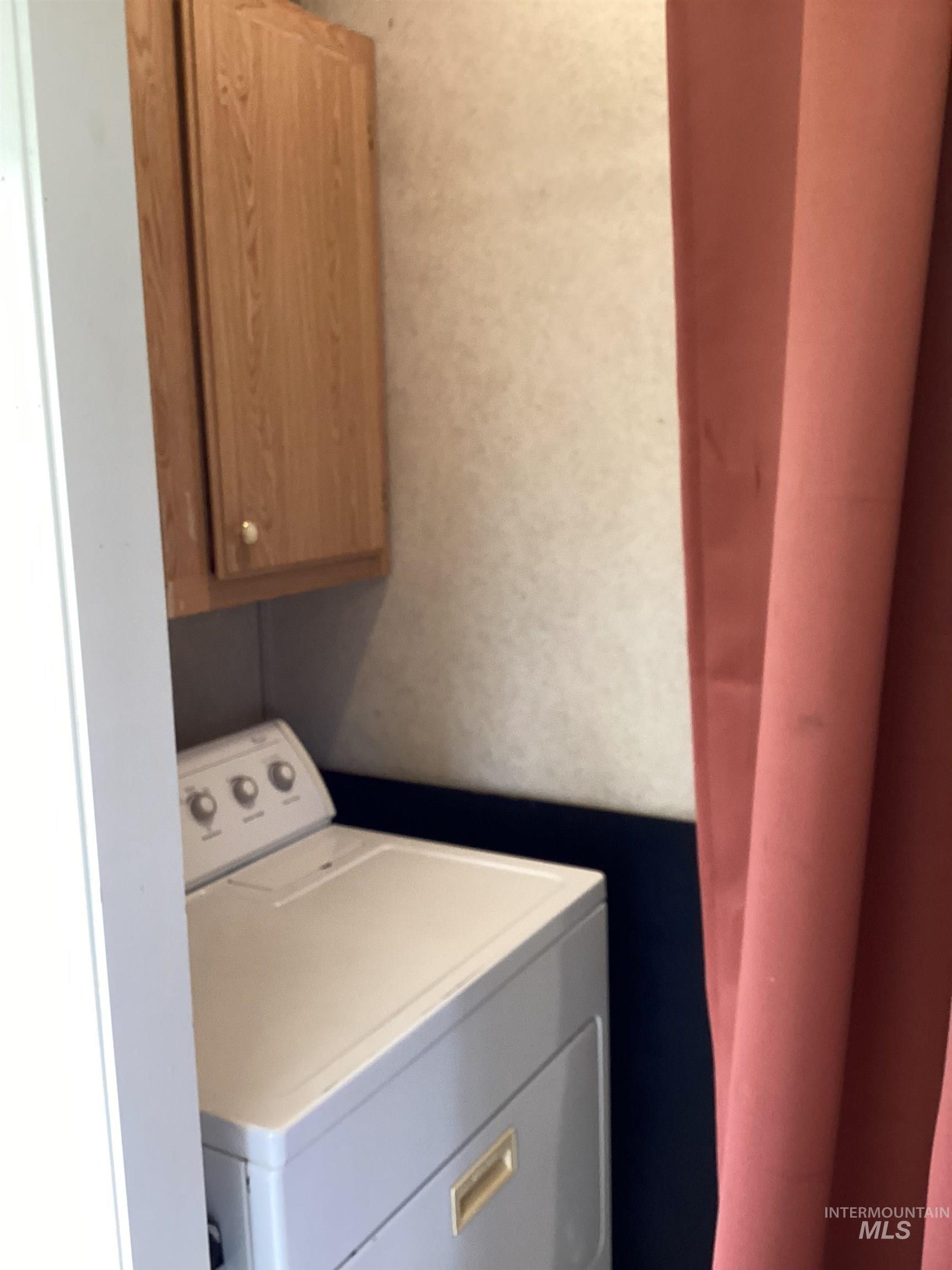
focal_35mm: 31
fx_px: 1137
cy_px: 635
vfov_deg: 58.4
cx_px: 476
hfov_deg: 45.4
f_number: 2.4
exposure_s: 1/60
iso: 125
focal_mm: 3.3
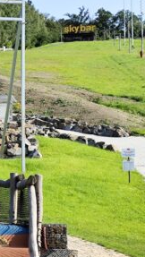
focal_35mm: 134
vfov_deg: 16.0
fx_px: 914
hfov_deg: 8.4
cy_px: 125
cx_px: -184
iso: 50
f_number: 1.65
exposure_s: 1/560
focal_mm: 6.19
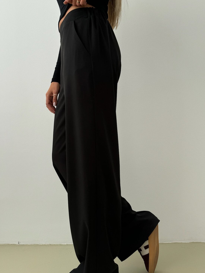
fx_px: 261
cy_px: 131
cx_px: 100
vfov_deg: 55.3
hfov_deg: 42.9
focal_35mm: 33
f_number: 1.78
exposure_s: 1/707
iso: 80
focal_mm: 6.76
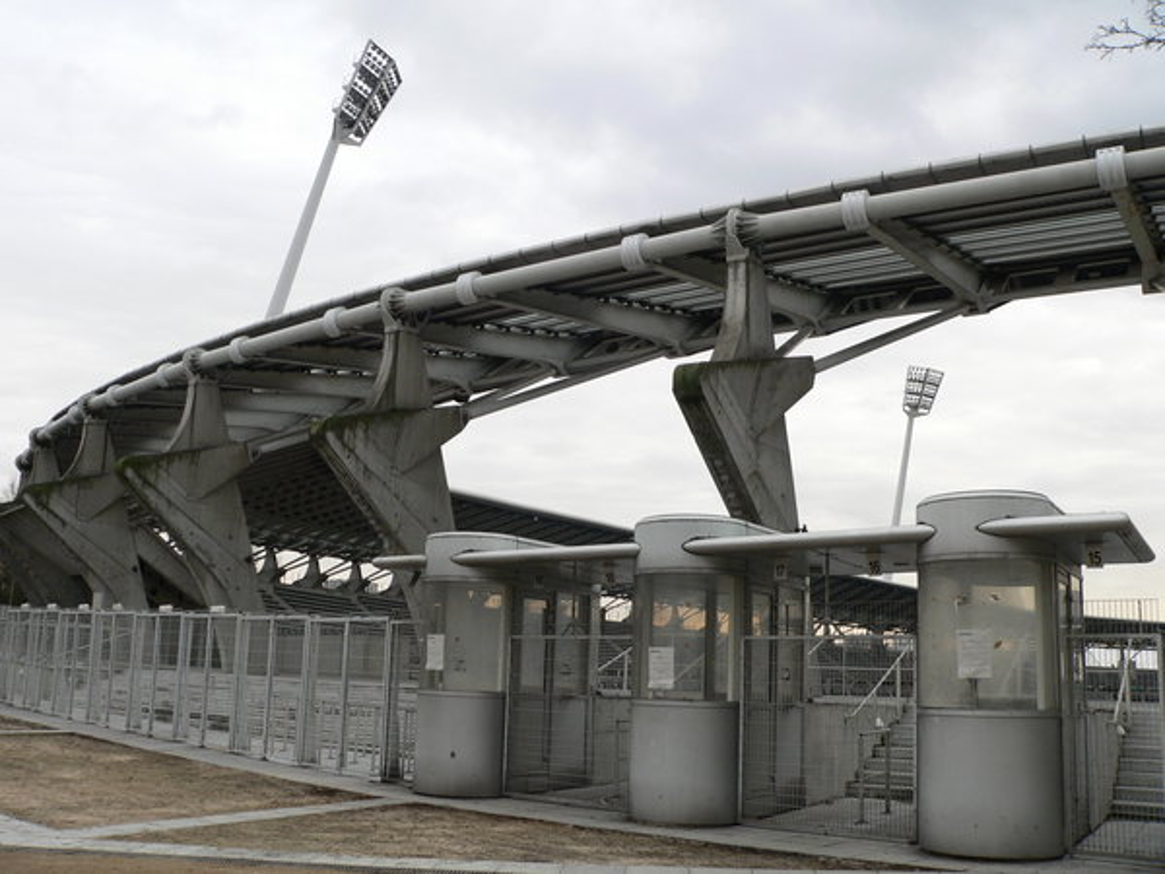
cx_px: 582
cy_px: 437
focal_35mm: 36
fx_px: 1212
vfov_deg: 39.7
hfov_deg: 51.4
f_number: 4
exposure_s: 1/160
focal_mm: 6
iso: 100
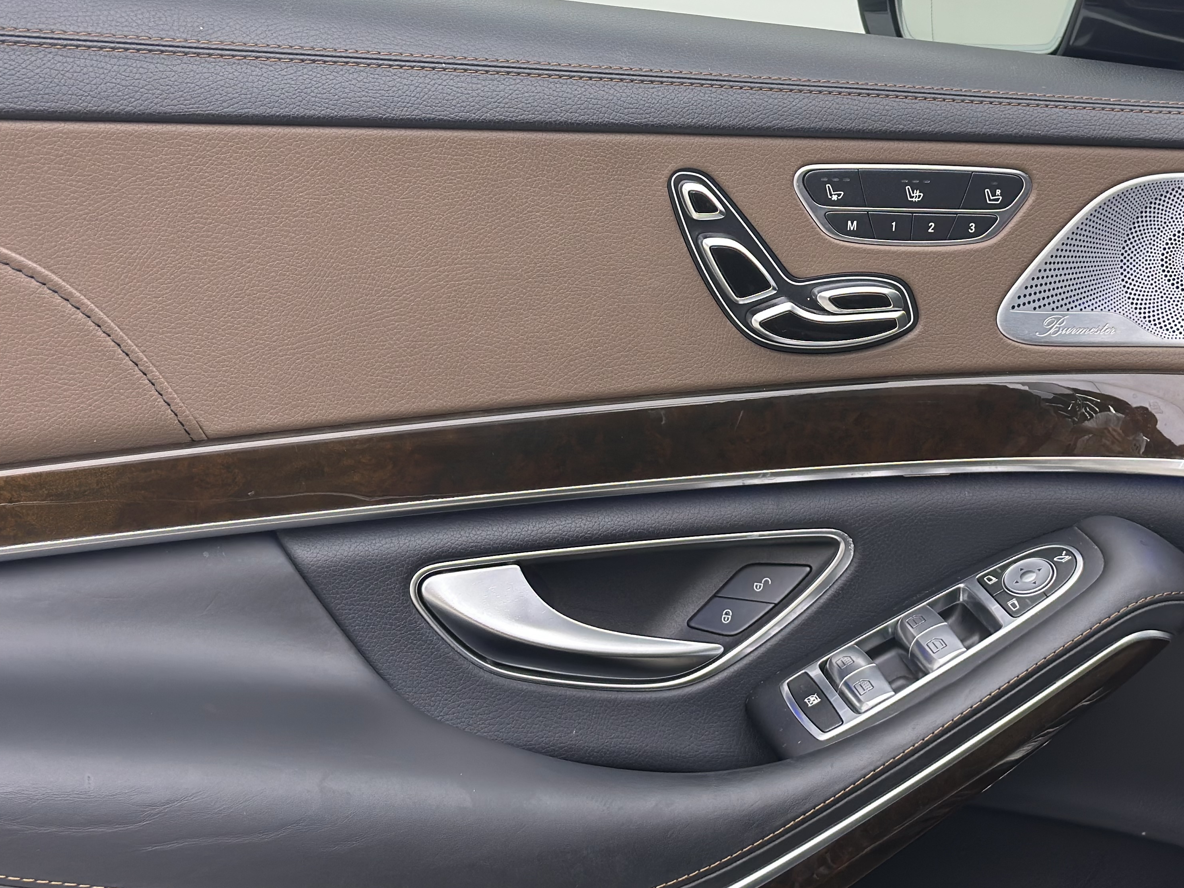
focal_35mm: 65
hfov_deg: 29.7
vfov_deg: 22.5
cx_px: 739
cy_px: 301
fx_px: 2223
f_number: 1.78
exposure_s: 1/141
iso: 80
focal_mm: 6.86
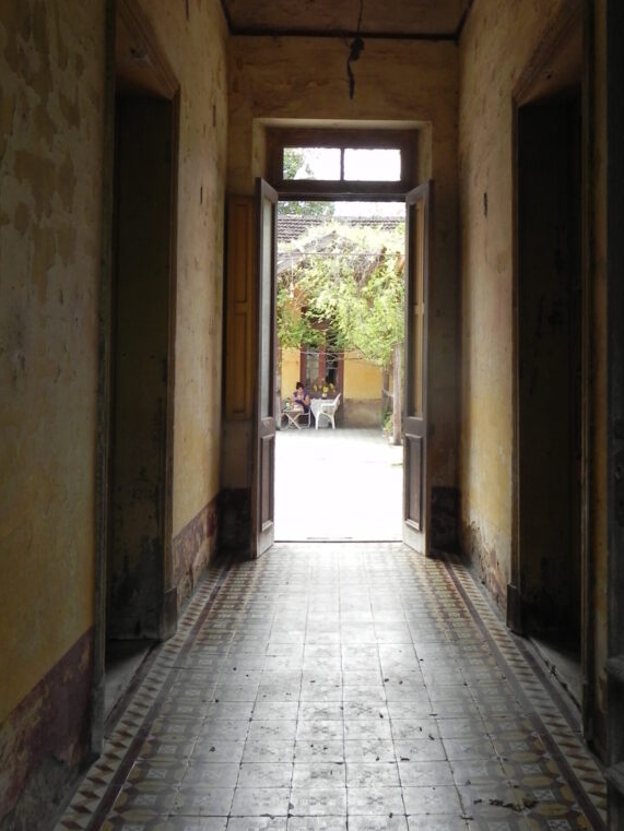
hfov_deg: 40.6
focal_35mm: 35
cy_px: 343
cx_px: 366
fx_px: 841
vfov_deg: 52.3
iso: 160
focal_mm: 4.6
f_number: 4
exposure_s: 1/93.3
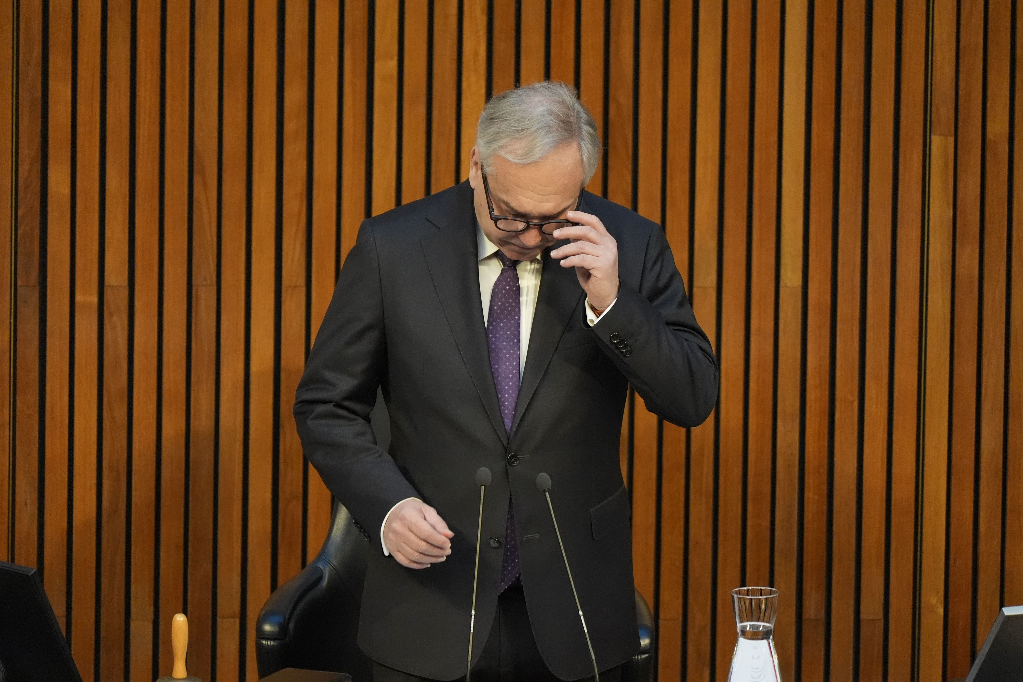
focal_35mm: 400
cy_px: 341
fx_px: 11366
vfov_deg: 3.4
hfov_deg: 5.2
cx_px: 512
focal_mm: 400
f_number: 5.6
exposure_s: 1/250
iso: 5000
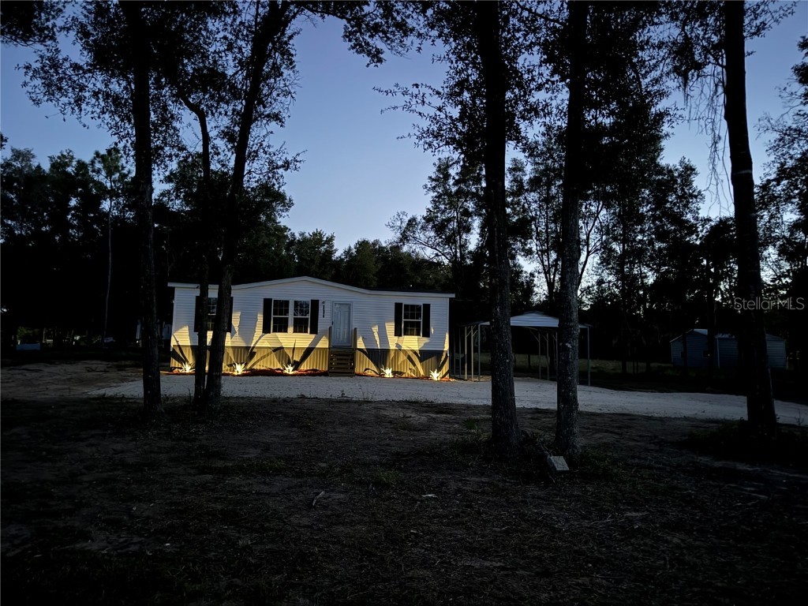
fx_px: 560
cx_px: 404
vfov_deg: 56.8
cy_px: 303
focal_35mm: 24
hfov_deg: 71.6
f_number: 1.78
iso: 1600
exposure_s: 1/5
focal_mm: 6.76
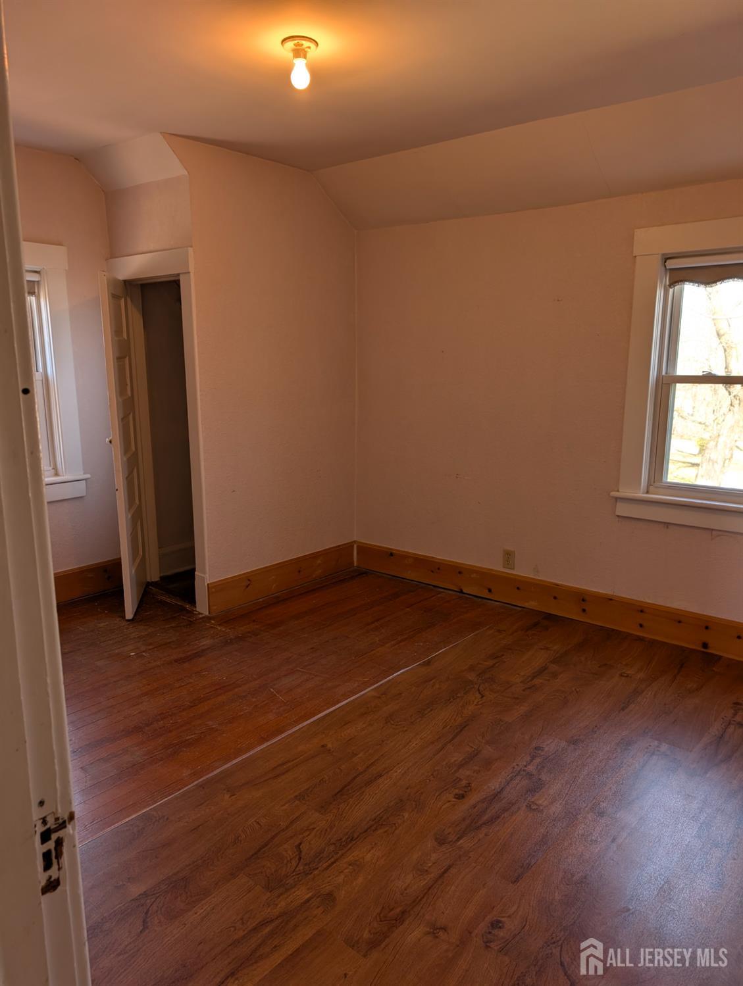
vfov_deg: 71.5
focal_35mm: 24
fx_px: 685
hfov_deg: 56.9
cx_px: 372
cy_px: 493
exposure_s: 1/120
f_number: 1.68
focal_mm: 6.9
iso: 68
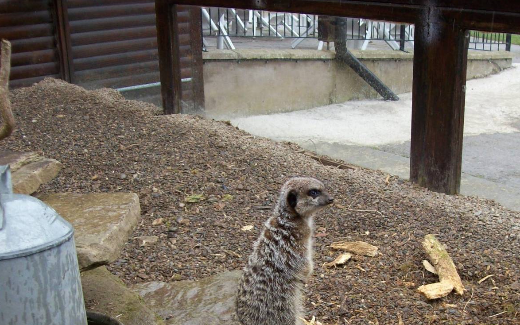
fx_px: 737
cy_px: 252
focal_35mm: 52
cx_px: 323
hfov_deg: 38.6
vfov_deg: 24.5
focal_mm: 6
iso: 80
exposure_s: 1/218
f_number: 2.7
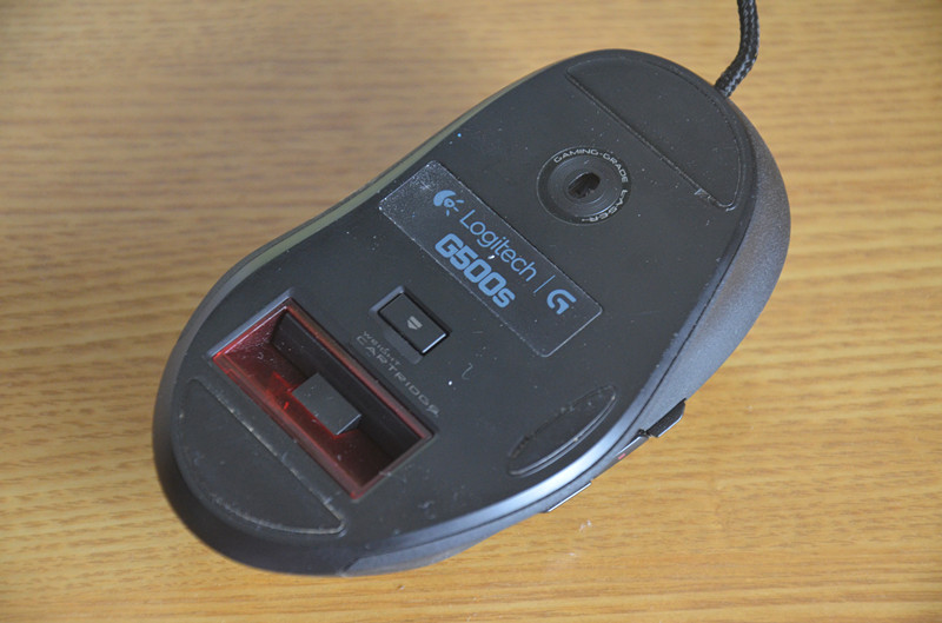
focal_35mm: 128
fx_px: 3328
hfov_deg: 16.1
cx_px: 471
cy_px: 312
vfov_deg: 10.7
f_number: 5.6
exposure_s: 1/15
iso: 1600
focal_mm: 85
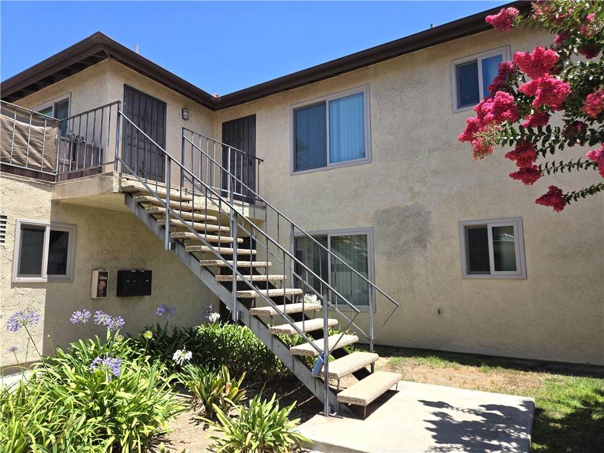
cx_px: 302
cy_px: 226
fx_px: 401
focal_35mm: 23
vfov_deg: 58.9
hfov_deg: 73.9
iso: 80
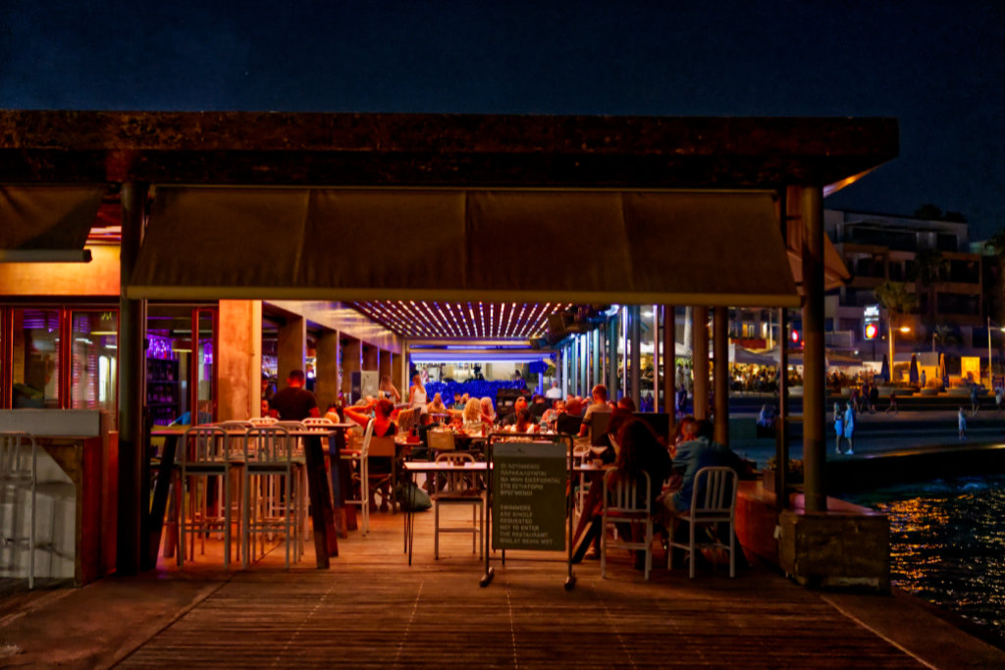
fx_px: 1256
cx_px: 502
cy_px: 335
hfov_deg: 43.6
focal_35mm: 45
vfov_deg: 29.9
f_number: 2
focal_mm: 30
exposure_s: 1/80
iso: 6400
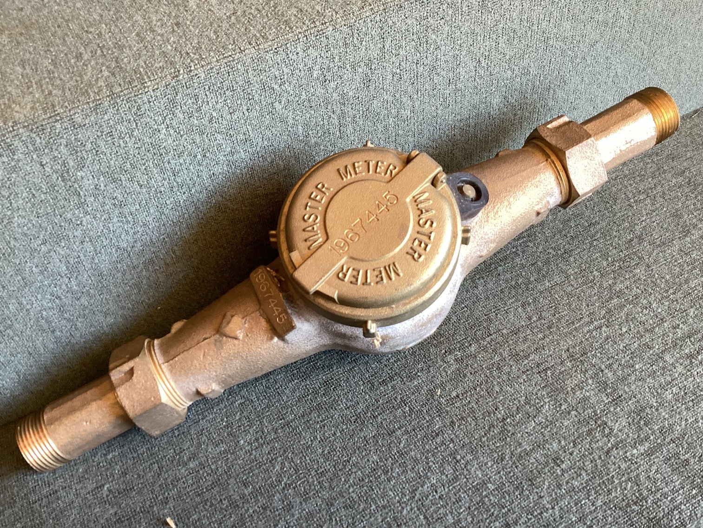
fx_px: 630
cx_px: 352
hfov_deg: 58.3
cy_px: 264
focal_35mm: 31
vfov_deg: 45.4
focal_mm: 3.3
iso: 160
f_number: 2.4
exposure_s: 1/50
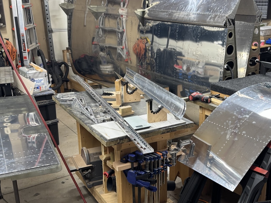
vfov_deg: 30.8
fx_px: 368
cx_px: 167
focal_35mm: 47
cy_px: 124
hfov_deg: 40.2
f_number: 1.78
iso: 160
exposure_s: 1/60
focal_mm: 6.76
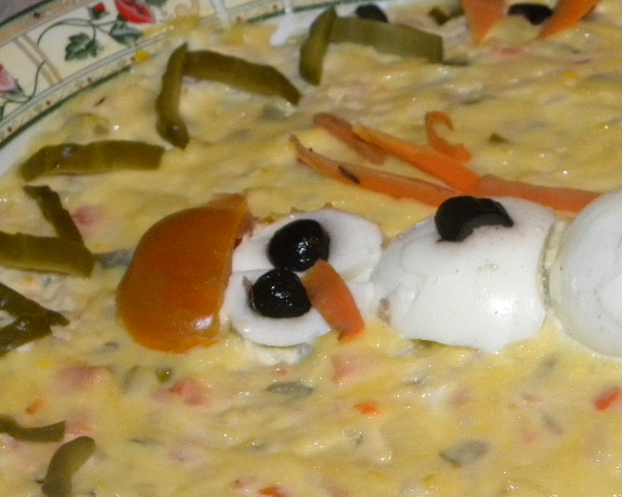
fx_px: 1859
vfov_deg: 15.2
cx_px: 451
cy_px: 335
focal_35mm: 101
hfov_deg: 18.9
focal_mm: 10.3
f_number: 3.5
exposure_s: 1/30
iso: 400
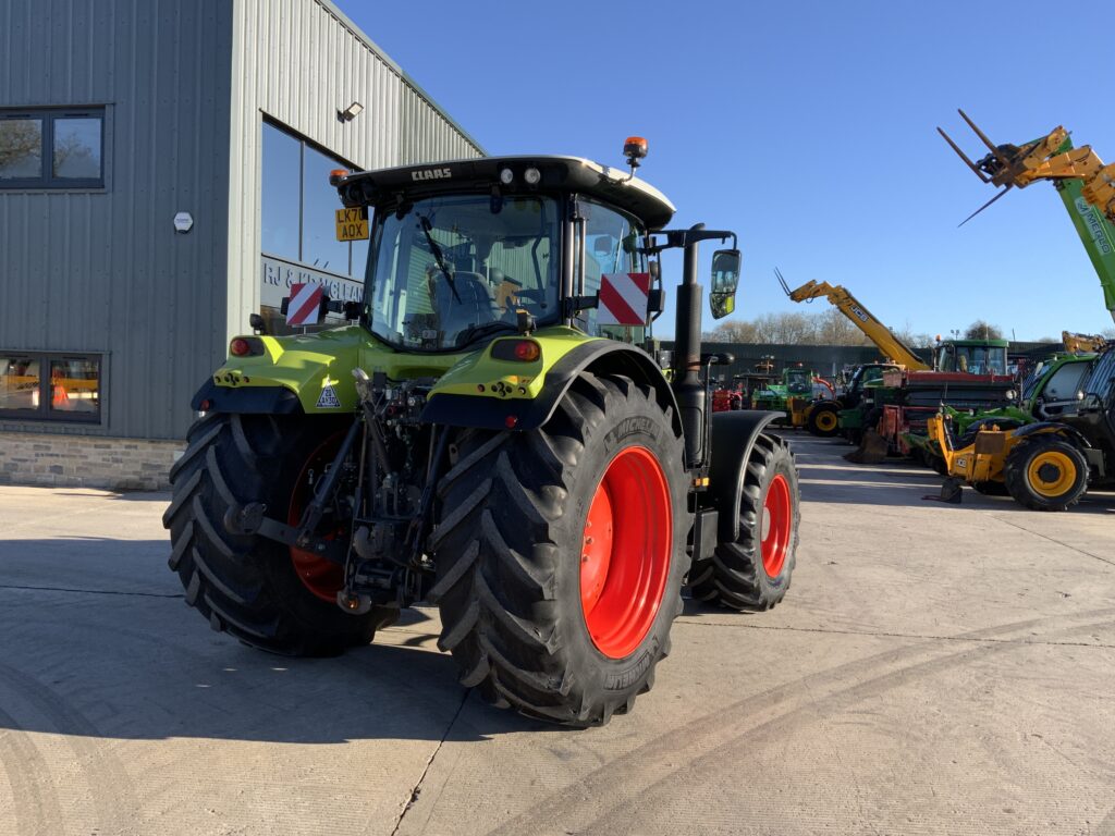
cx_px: 558
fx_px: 934
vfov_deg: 48.2
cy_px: 418
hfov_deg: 61.7
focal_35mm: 29
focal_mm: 3
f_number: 1.8
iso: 16
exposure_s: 1/898
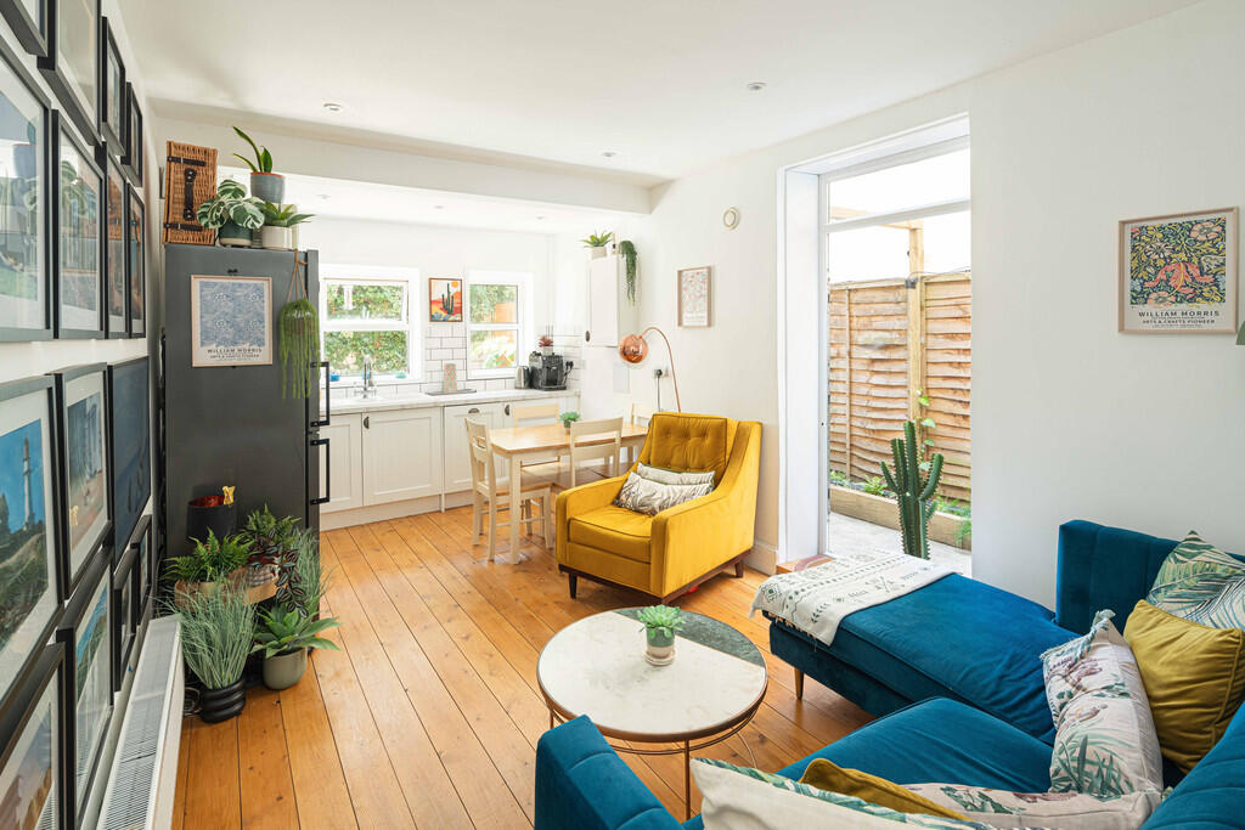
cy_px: 415
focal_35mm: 17
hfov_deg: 93.3
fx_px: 588
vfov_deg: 70.5
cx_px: 622
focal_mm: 17
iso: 250
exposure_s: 1/5
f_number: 8
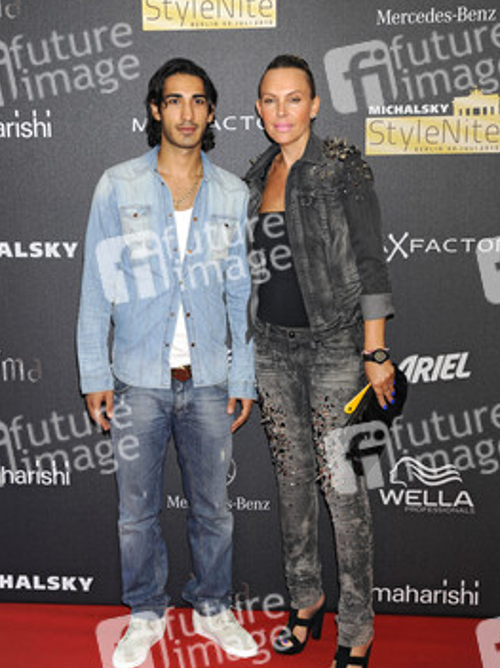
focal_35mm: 57
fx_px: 1098
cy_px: 354
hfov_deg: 25.6
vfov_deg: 33.8
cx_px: 249
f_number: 5.6
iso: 400
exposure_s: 1/200
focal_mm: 52
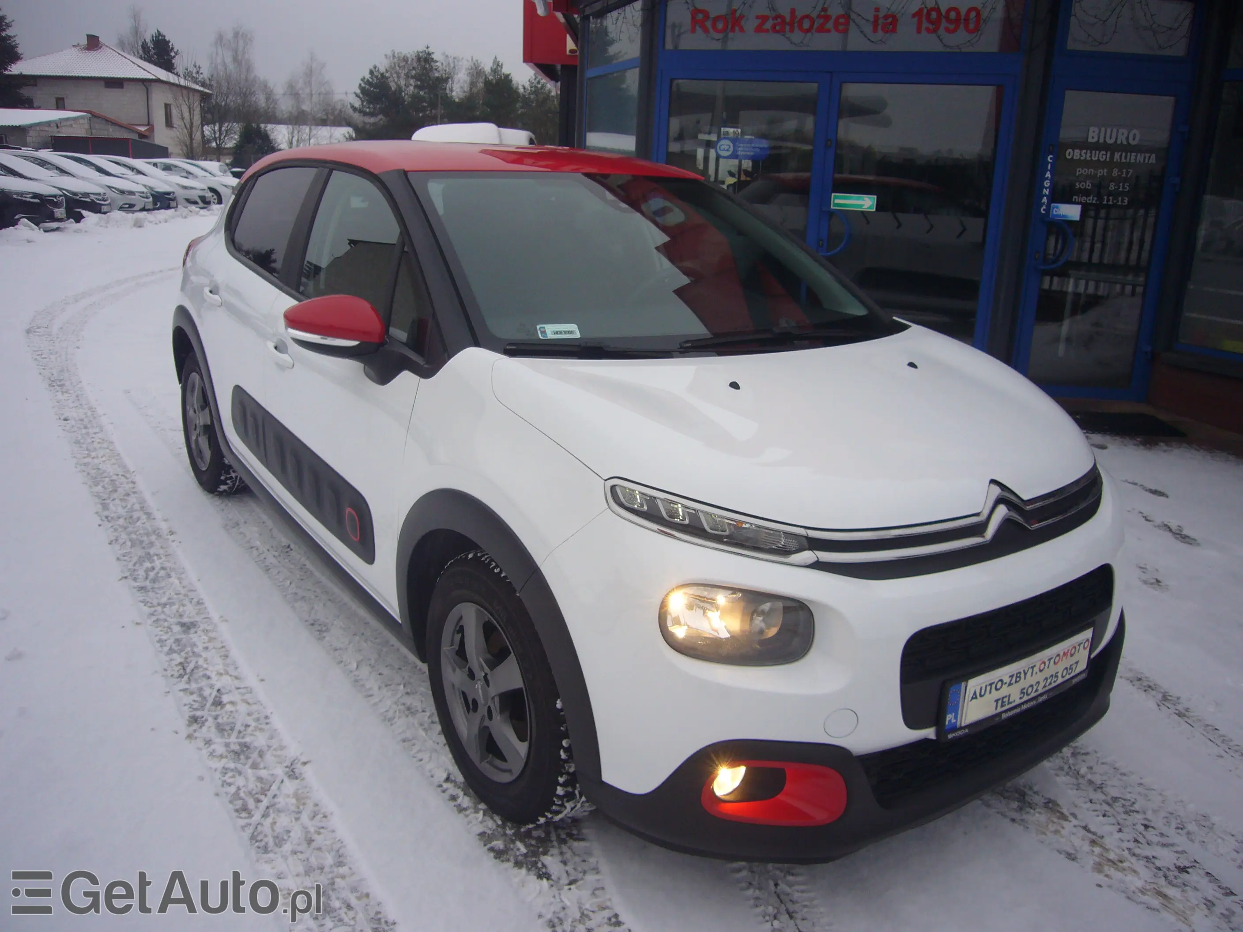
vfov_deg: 49.7
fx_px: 1005
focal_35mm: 28
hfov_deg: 63.4
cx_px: 622
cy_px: 466
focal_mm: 4.6
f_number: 2.8
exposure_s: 1/160
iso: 80
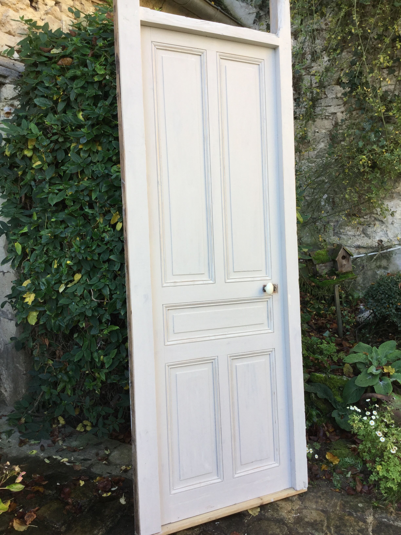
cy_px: 268
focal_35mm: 31
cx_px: 200
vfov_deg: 58.4
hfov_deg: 45.4
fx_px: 479
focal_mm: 3.3
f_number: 2.4
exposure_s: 1/100
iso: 25
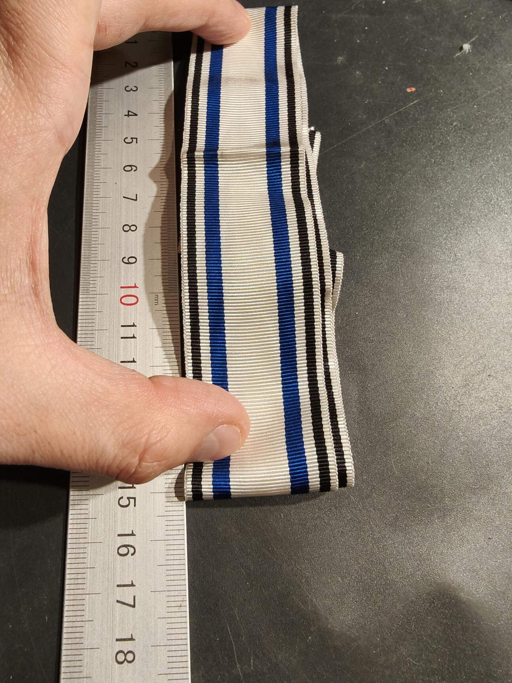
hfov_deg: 56.8
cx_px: 261
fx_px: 473
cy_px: 344
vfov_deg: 71.6
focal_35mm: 24
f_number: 2
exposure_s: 1/100
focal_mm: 2.32
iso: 320
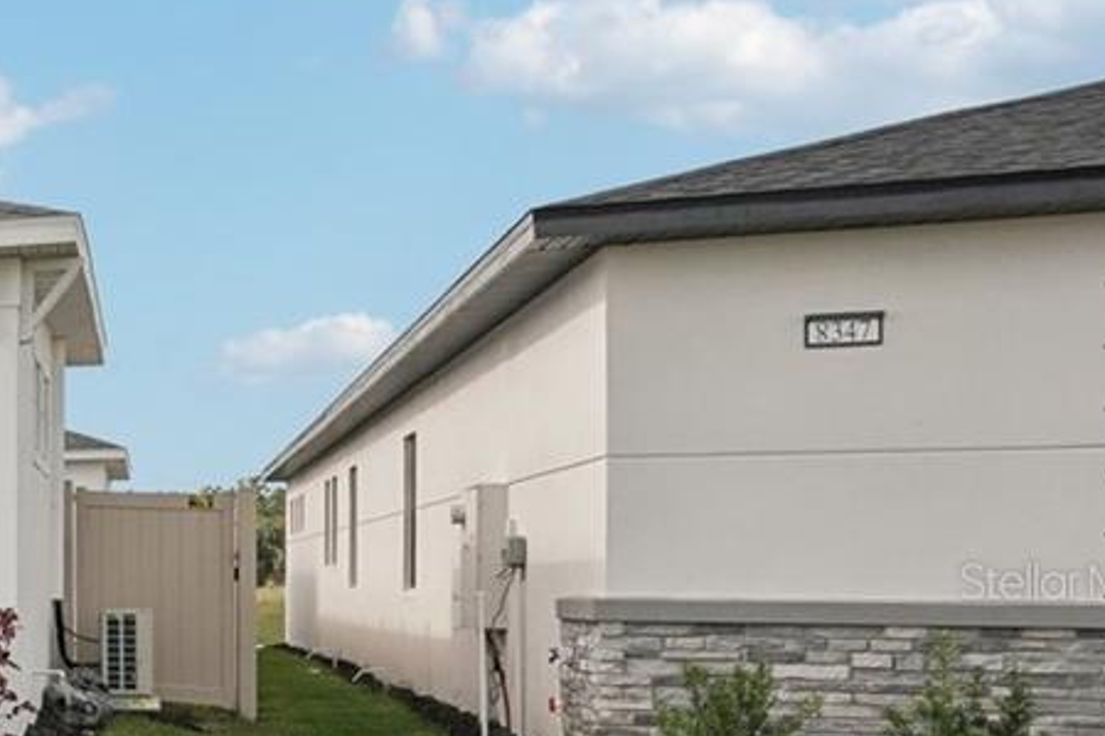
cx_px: -790
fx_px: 1749
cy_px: 581
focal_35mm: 57
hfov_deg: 23.0
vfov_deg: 23.4
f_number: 8
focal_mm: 16
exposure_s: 1/1000
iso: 400
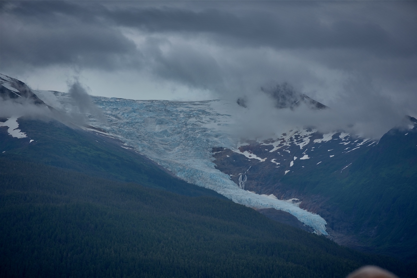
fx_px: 1448
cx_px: 208
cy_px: 139
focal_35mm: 125
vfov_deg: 11.0
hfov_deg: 16.4
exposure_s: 1/400
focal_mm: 125
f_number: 10
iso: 100
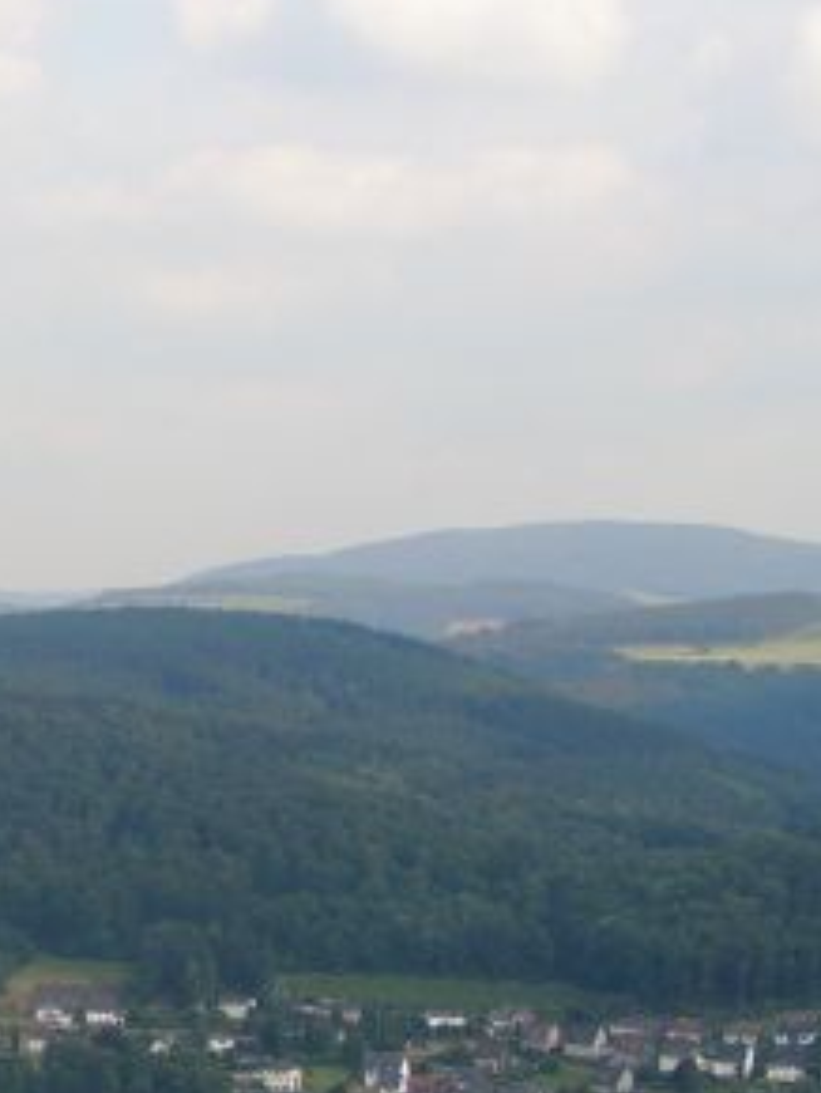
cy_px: 633
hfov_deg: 13.6
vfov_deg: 19.2
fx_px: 3221
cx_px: -441
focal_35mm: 102
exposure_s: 1/521
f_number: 4
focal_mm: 7.69
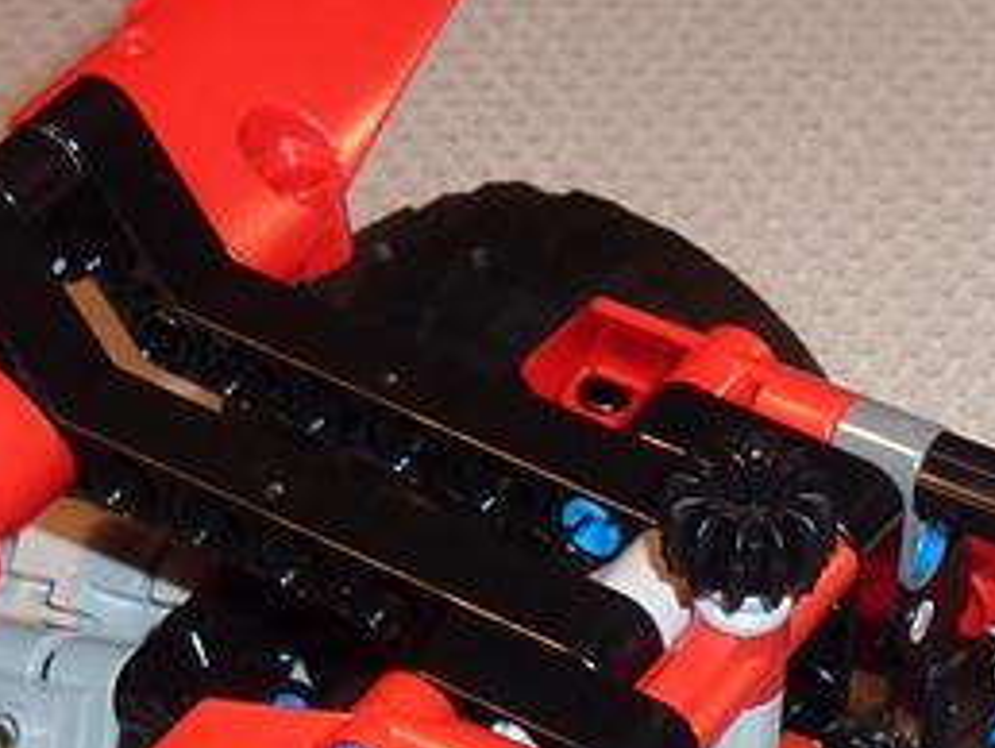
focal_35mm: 127
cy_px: 1195
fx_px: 3654
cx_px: 1034
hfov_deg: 15.2
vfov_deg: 11.1
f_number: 3.5
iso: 100
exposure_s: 1/30
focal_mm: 5.3
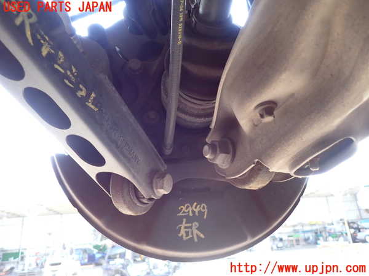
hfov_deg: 69.4
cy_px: 138
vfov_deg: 54.9
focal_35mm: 25
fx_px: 266
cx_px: 184
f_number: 2
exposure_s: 1/100
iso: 200
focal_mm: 4.5
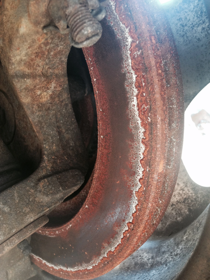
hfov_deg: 42.9
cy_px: 140
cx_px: 105
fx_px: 267
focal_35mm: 33
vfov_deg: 55.4
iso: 160
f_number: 2.4
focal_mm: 4.12
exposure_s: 1/20
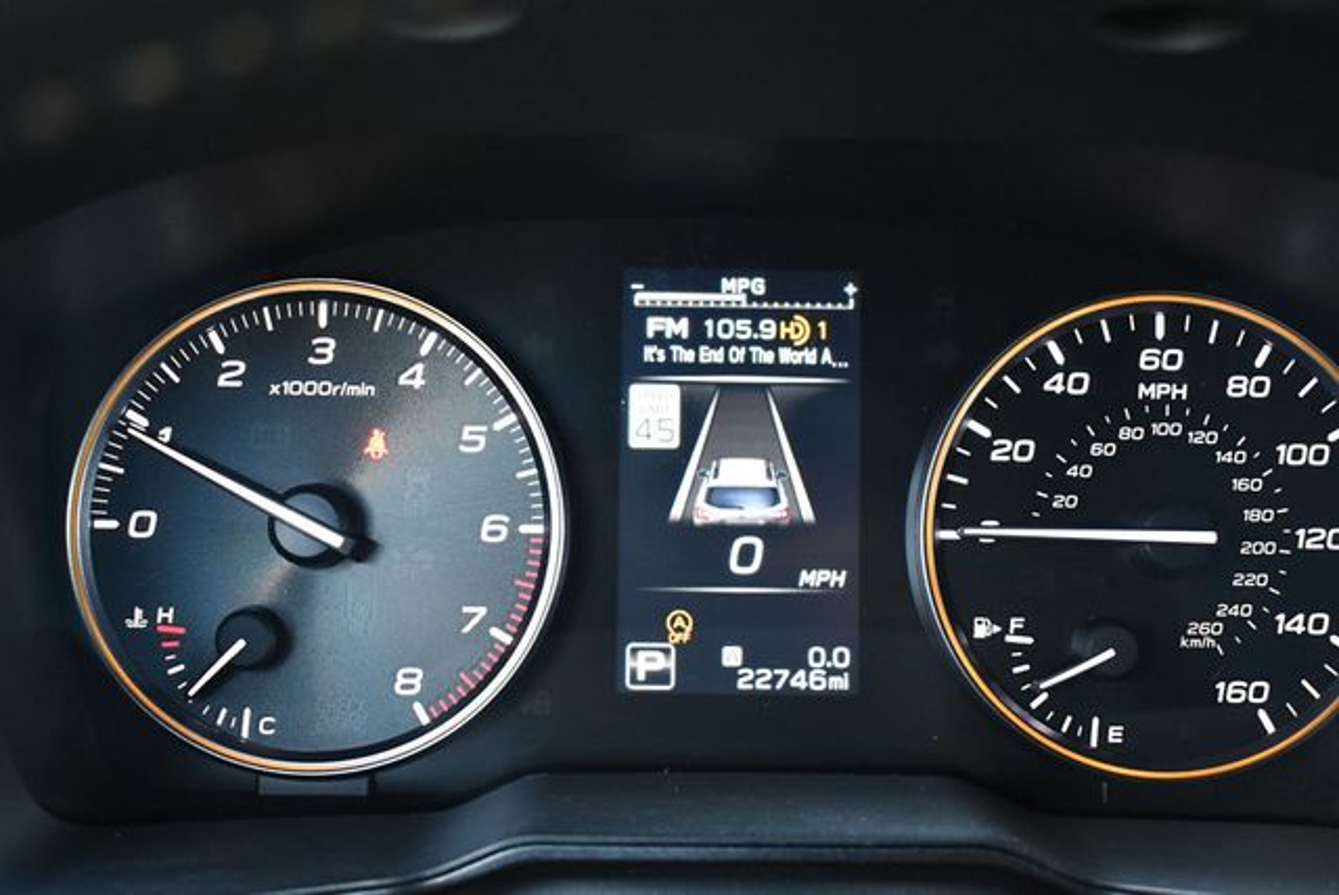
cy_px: 448
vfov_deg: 27.0
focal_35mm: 50
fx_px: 1861
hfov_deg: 39.6
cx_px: 670
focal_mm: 25
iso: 2000
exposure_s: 1/125
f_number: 4
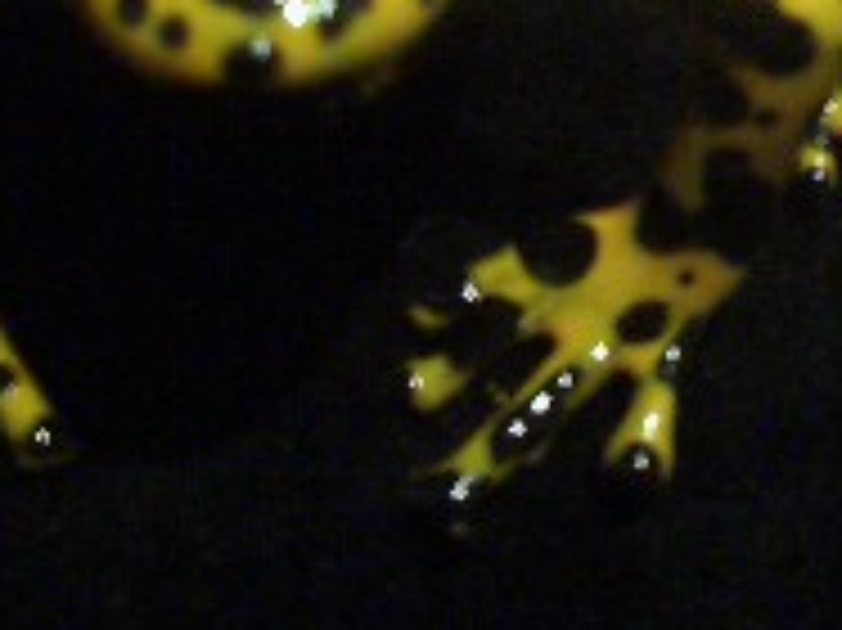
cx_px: 892
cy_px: 63
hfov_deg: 16.0
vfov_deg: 12.2
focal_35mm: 120
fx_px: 2917
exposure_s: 1/8
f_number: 2.6
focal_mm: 5.8
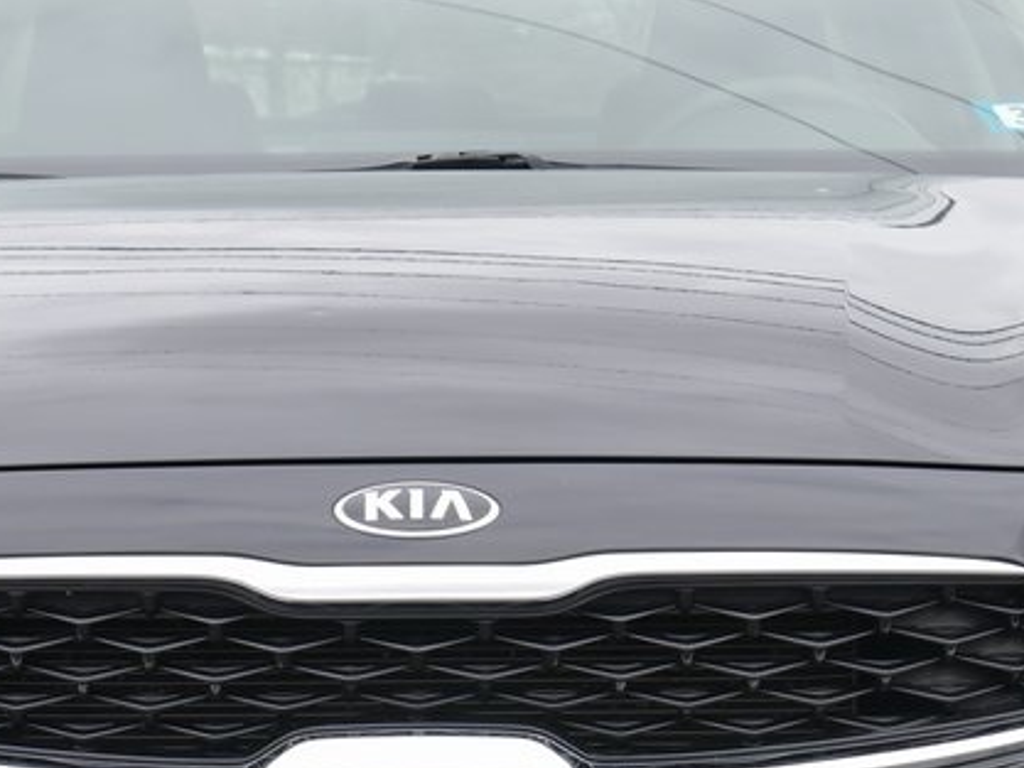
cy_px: 644
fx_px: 5090
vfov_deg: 8.6
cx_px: 440
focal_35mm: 172
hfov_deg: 11.5
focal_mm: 35
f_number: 6.3
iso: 200
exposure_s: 1/160
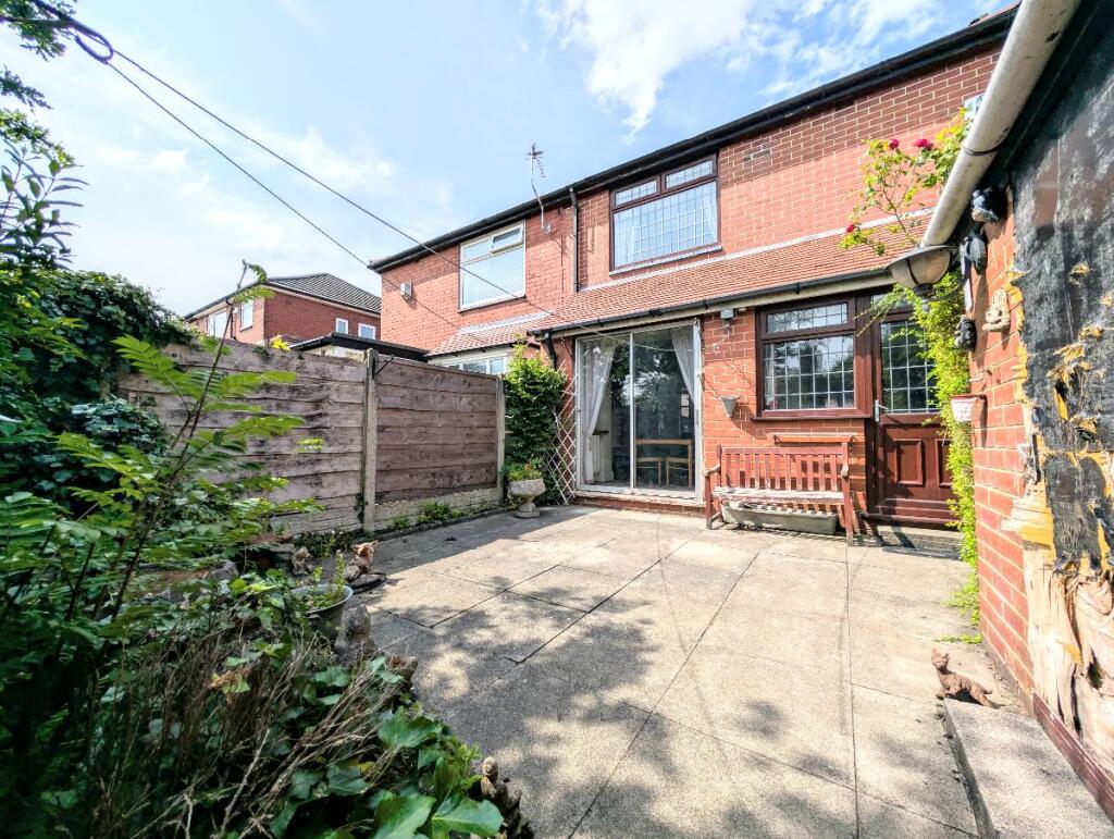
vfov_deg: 94.6
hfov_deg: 110.5
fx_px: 387
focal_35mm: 12
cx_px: 557
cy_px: 420
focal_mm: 2.02
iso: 53
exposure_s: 1/4082
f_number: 1.7
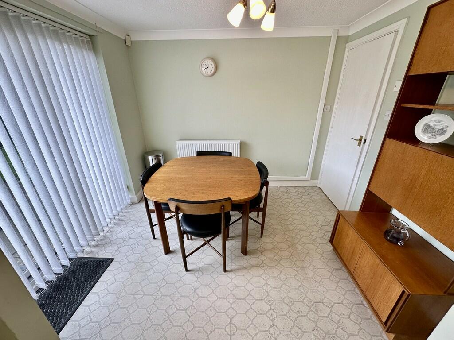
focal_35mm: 14
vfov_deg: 85.7
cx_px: 227
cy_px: 170
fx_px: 184
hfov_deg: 102.1
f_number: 2.2
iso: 100
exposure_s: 1/100
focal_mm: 2.22
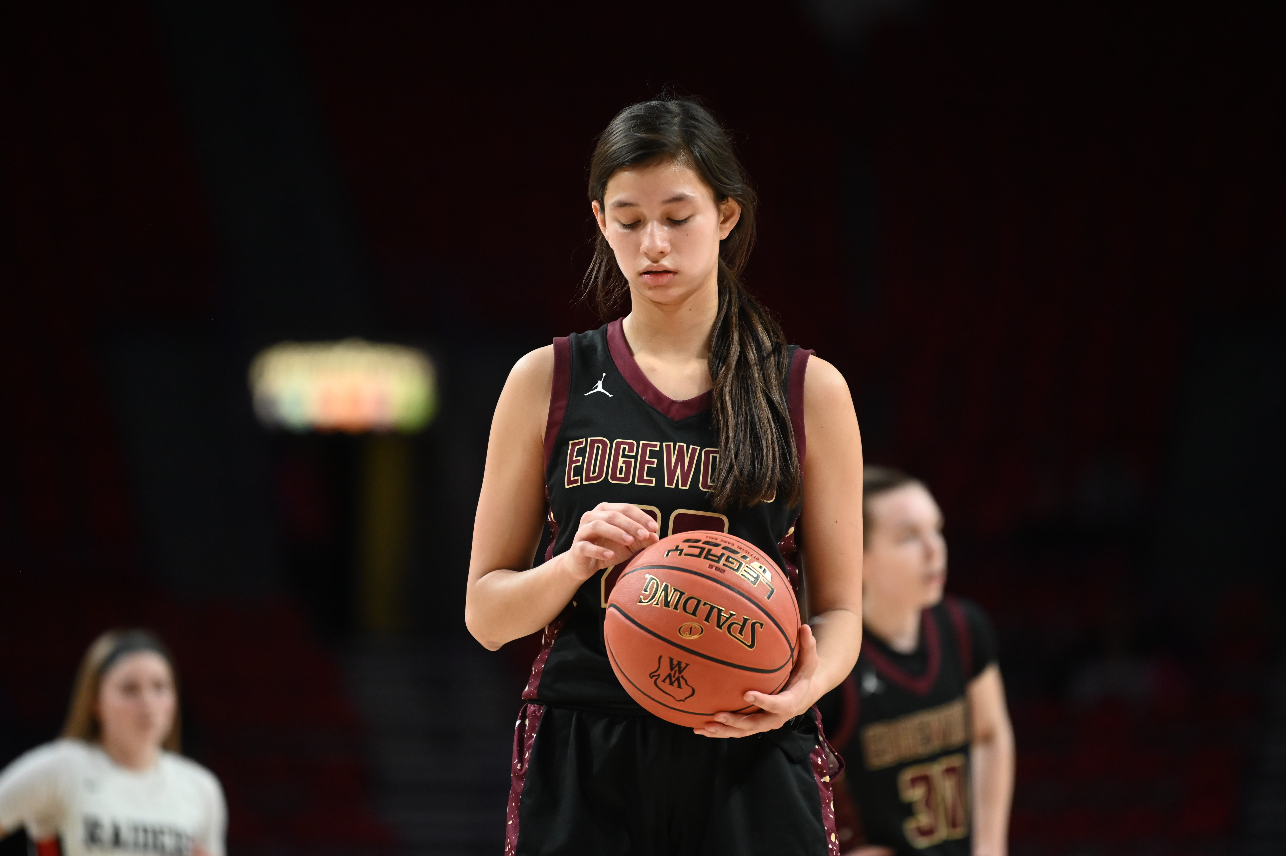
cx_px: 643
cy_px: 428
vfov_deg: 6.9
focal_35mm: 200
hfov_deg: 10.3
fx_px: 7140
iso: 3200
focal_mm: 200
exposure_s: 1/1000
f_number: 2.8
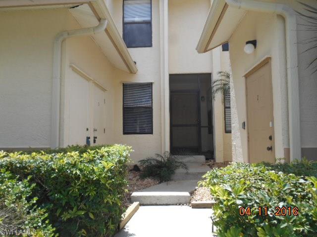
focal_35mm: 26
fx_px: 238
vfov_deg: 53.1
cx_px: 158
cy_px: 118
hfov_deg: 67.3
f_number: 3.4
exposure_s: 1/500
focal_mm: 4.7
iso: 80
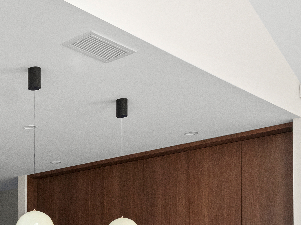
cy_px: 316
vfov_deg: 21.6
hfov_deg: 28.1
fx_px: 513
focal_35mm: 59
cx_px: -69
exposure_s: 1/160
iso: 6400
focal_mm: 14
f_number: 8
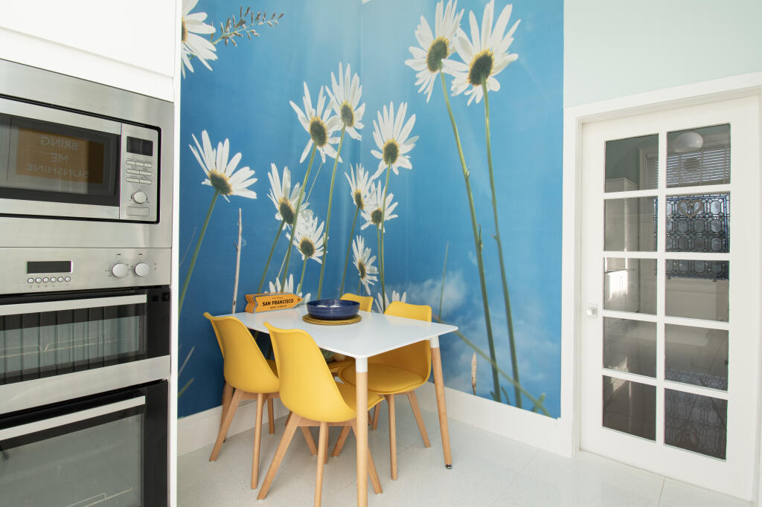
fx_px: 381
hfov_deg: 90.0
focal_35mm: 18
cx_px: 381
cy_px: 254
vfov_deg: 67.3
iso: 200
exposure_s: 1/8
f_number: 10
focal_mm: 12
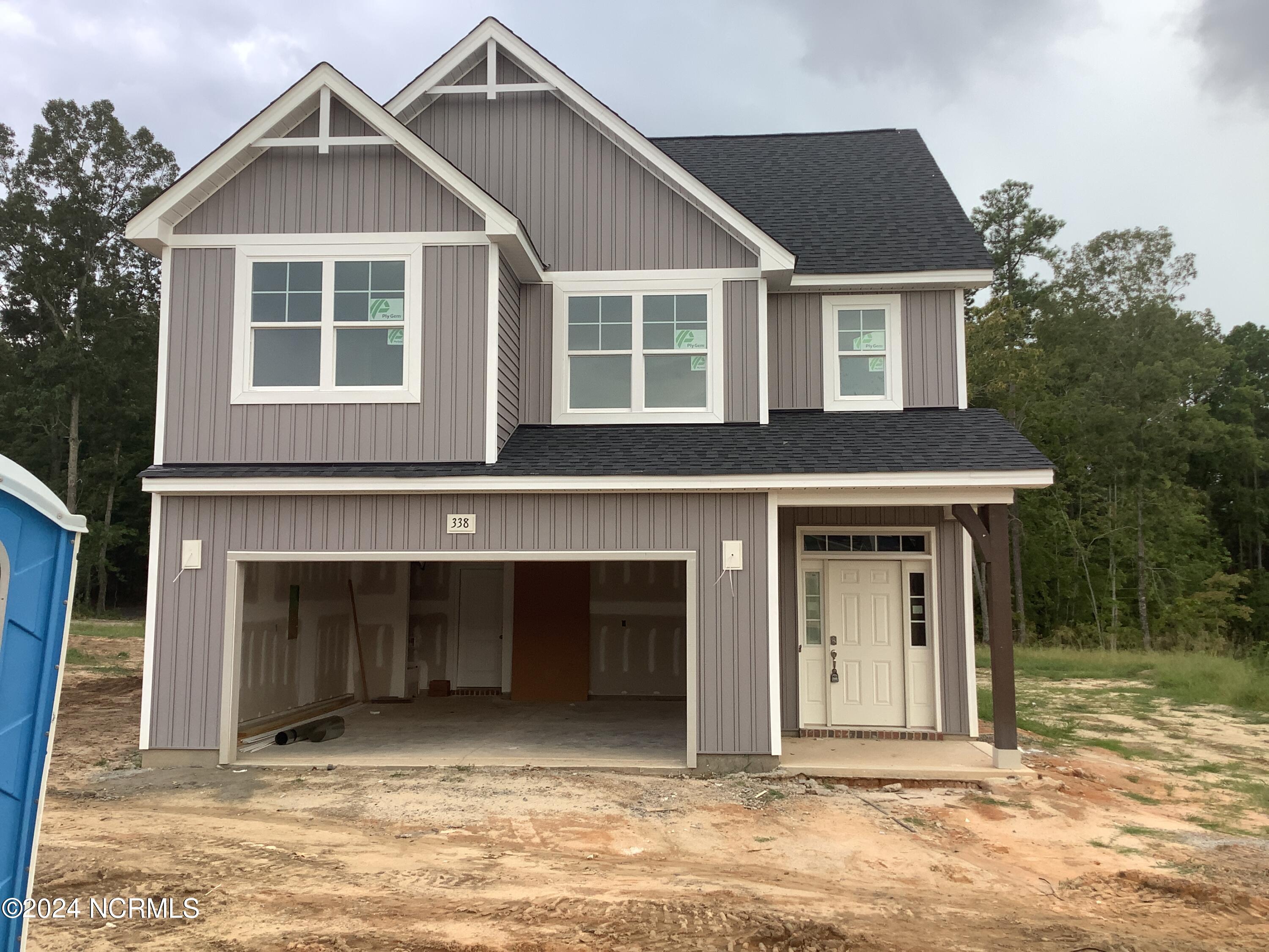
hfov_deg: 58.4
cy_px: 476
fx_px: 1136
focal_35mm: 31
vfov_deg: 45.4
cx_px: 634
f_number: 2.4
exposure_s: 1/120
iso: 32
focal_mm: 3.3
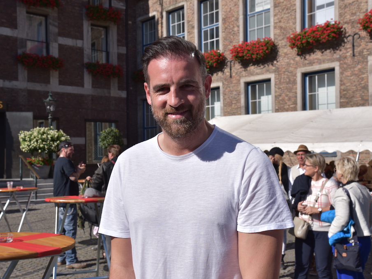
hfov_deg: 39.7
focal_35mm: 48
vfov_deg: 30.3
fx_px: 516
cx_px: 178
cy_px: 140
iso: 200
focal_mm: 44
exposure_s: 1/500
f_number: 10
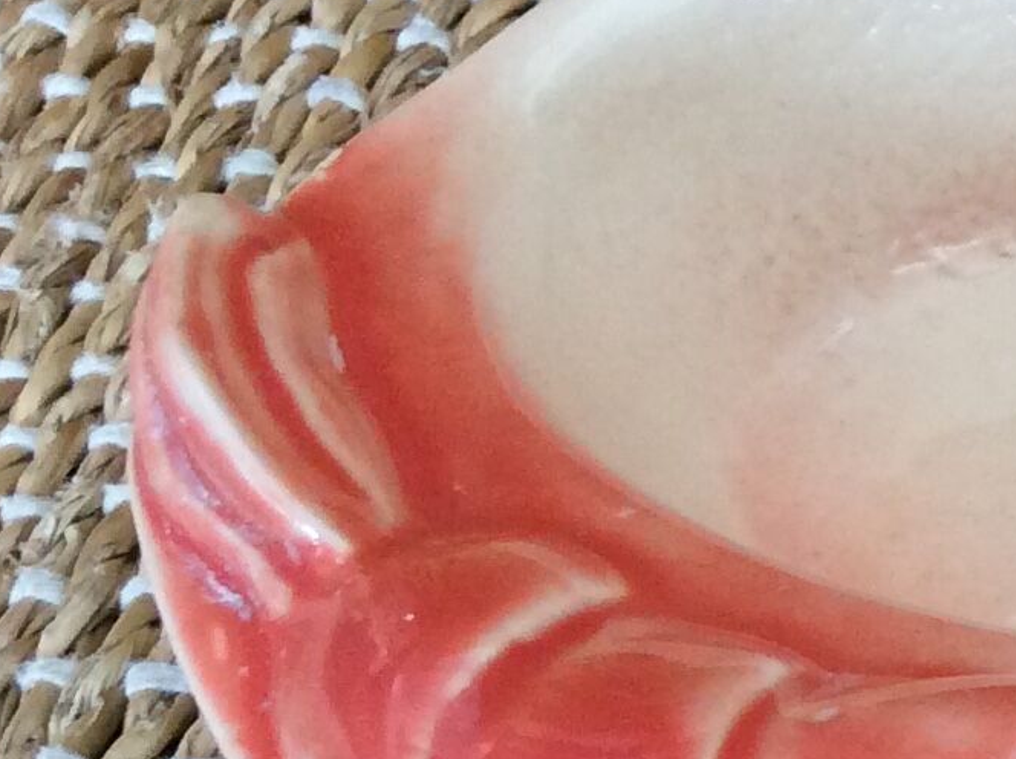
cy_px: 849
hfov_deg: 13.7
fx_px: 3664
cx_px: 1966
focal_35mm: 125
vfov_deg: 11.6
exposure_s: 1/25
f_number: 2.4
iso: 80
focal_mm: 3.3
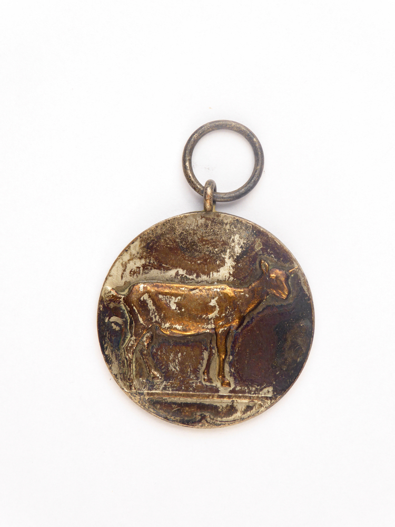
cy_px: 264
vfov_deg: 24.7
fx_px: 1202
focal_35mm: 79
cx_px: 198
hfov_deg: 18.7
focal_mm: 14.1
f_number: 8
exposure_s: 1/13
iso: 100
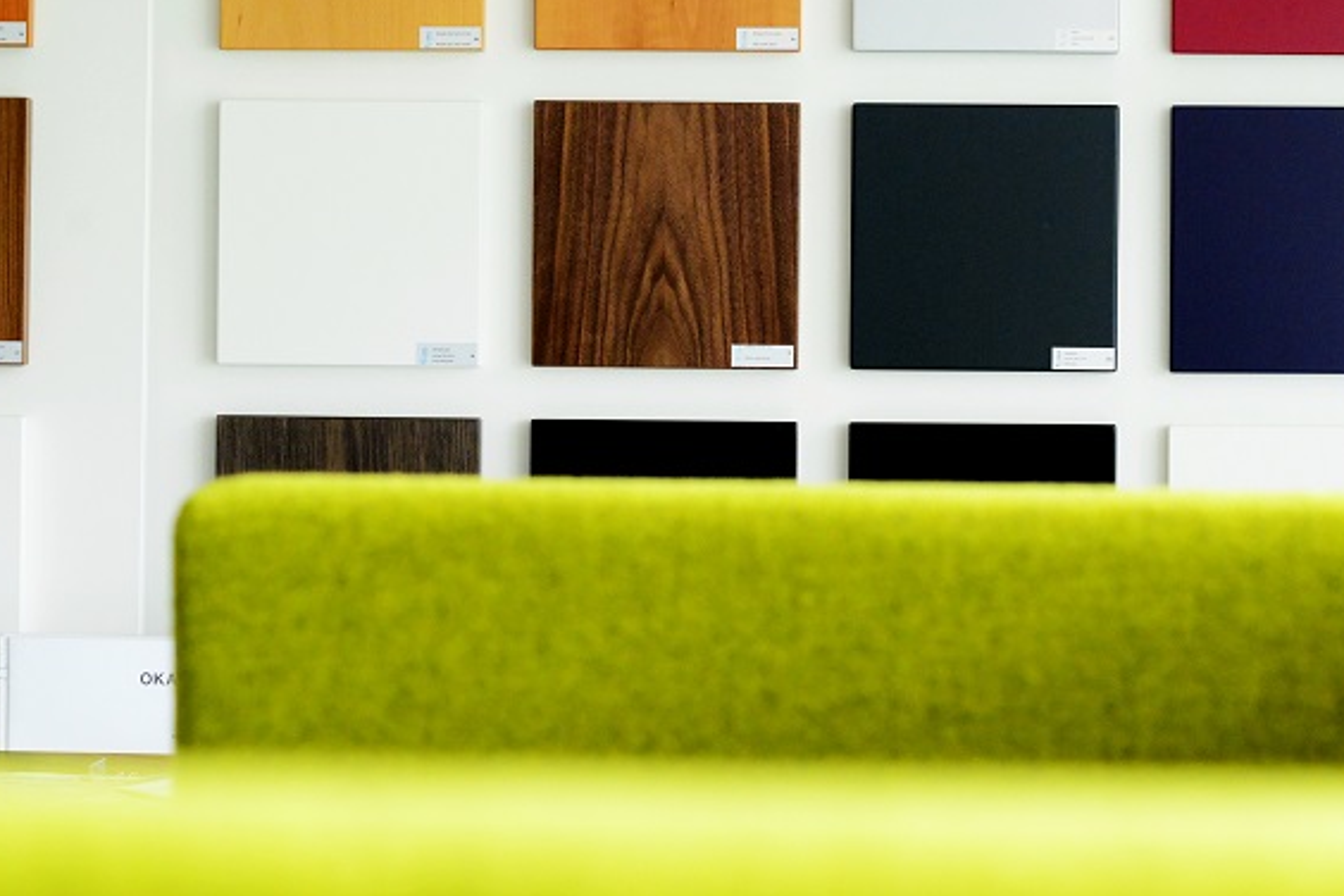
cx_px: 820
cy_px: 182
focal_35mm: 141
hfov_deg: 14.5
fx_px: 5264
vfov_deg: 9.7
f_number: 5.6
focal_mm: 82
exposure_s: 1/60
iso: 3200
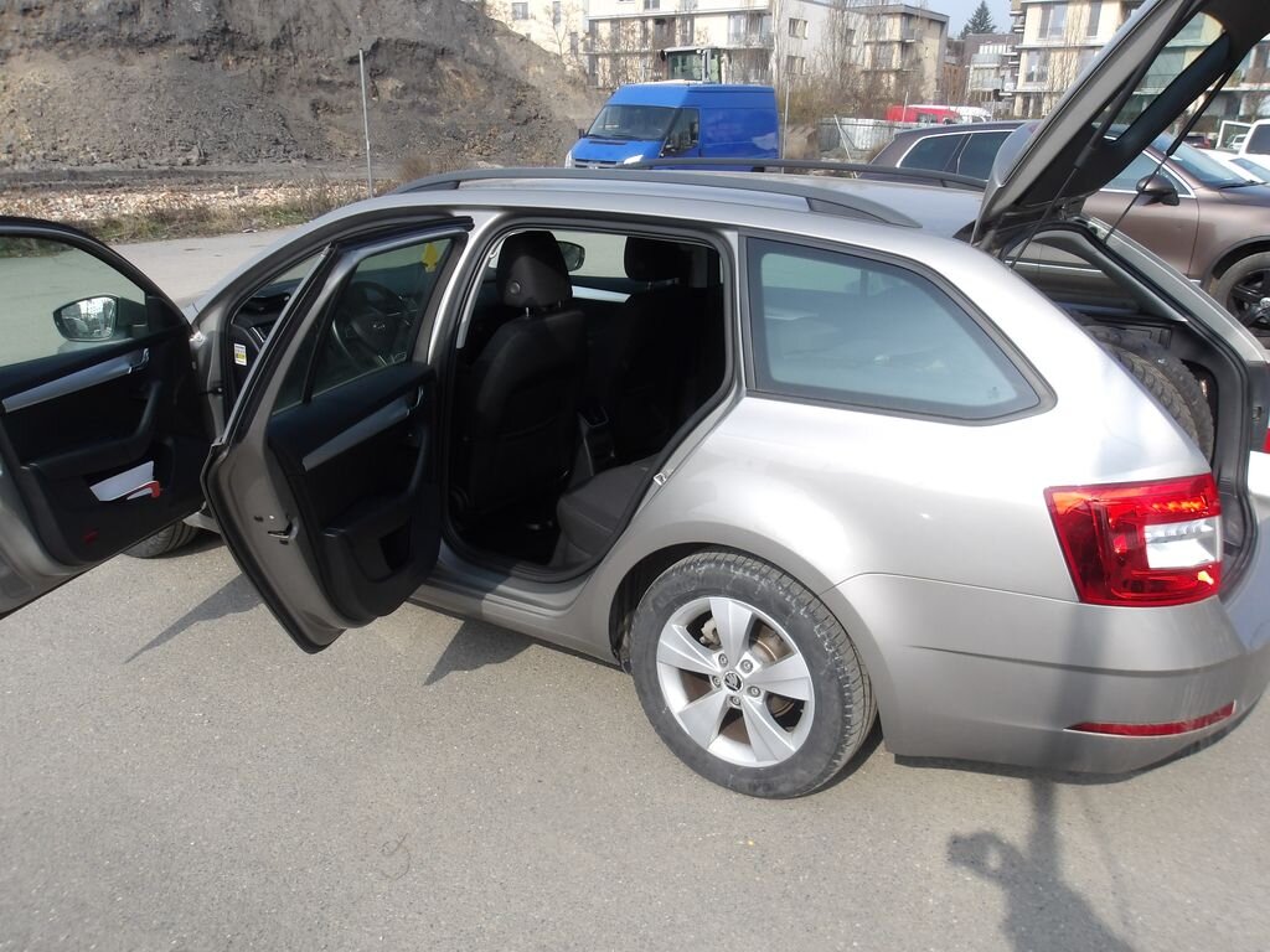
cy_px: 476
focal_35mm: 27
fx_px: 991
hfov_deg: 65.3
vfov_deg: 51.4
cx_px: 635
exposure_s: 1/907
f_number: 3
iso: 100
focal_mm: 4.9
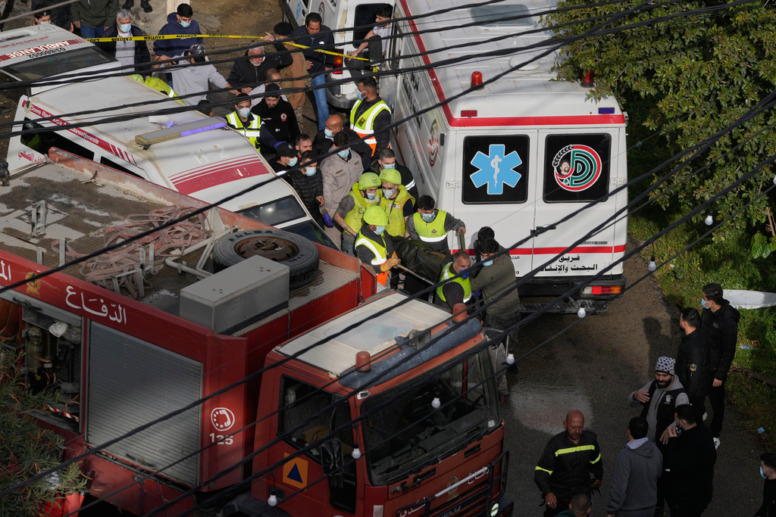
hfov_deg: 10.3
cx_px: 388
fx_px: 4311
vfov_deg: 6.9
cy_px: 258
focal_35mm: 200
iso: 400
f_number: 5.6
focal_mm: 200
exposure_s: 1/3200
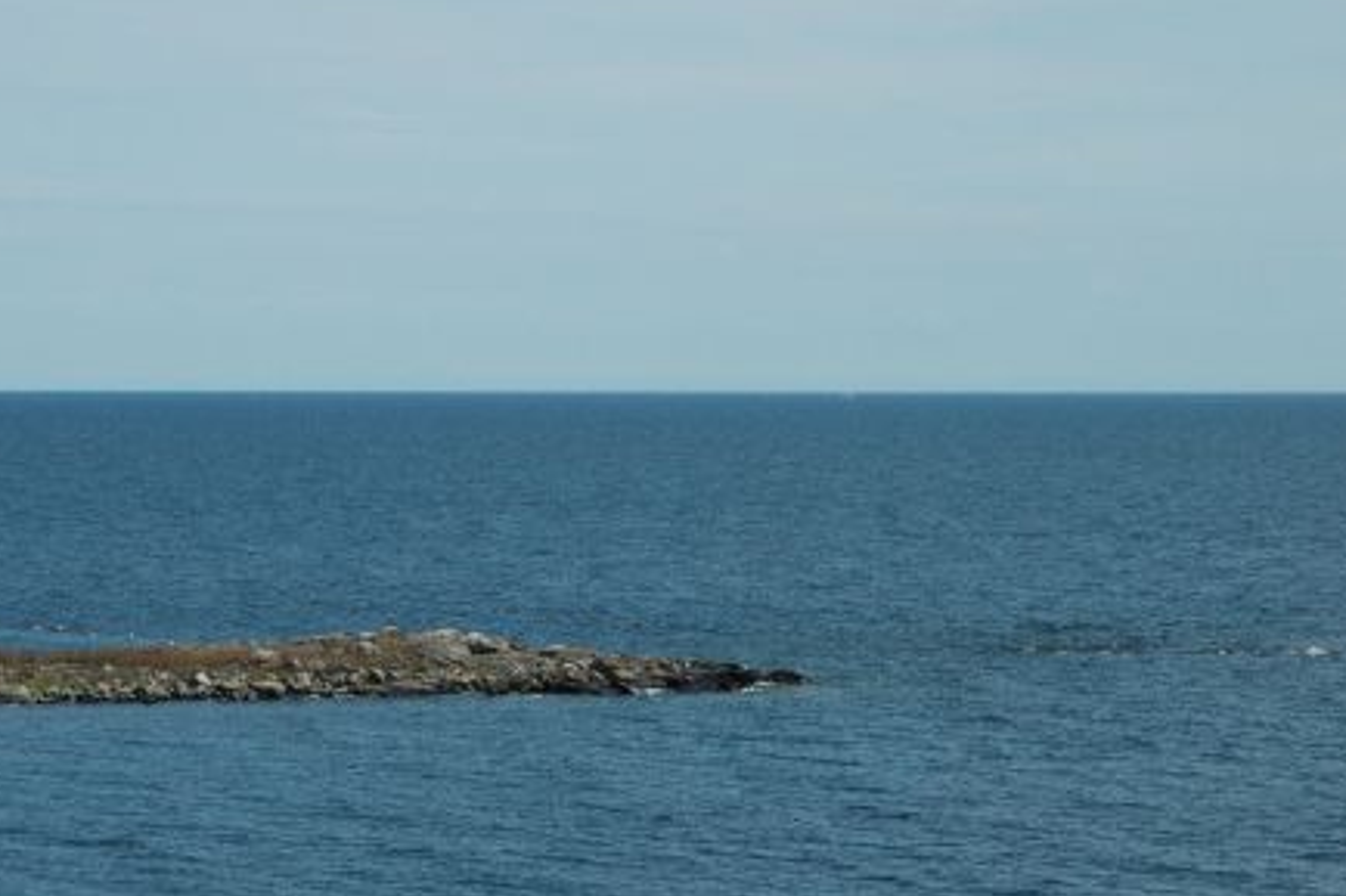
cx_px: 397
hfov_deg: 13.2
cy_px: 425
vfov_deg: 8.8
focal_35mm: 155
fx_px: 5793
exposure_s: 1/800
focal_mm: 70
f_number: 14
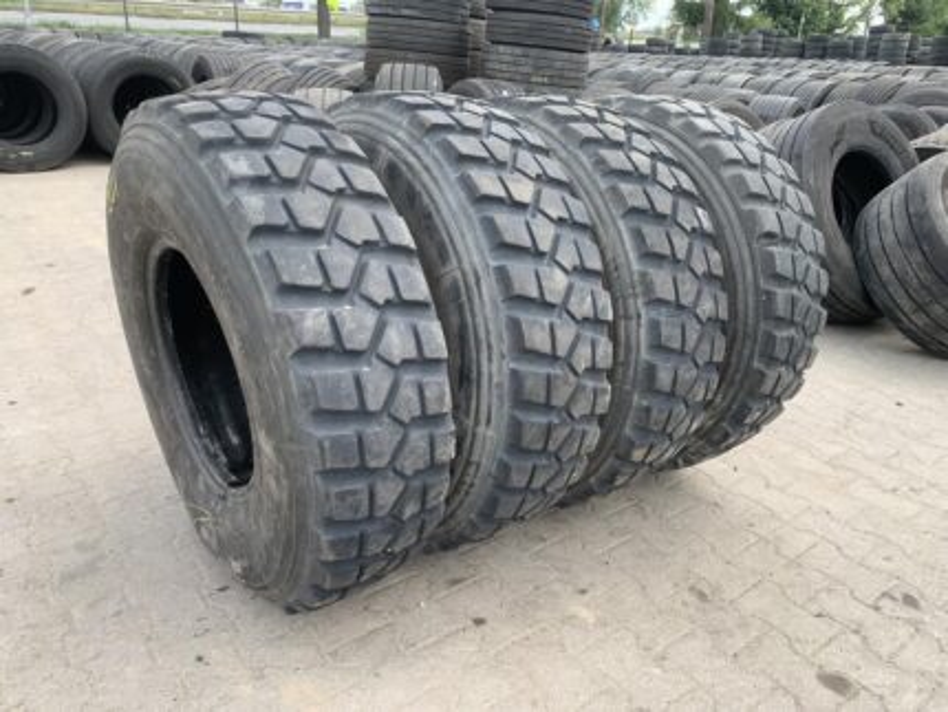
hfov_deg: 67.3
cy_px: 356
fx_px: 712
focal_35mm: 26
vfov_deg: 53.1
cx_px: 474
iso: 25
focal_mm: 4.25
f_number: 1.8
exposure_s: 1/347
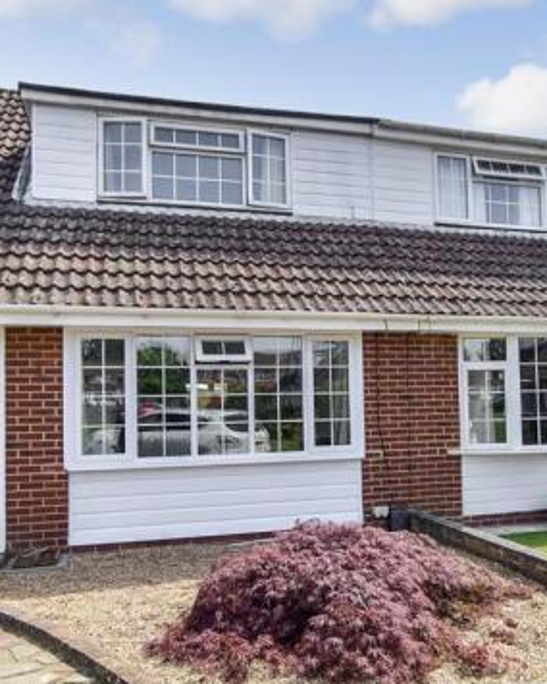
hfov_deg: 54.8
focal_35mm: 26
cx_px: 300
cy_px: 317
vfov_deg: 65.9
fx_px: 526
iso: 500
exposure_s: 1/1250
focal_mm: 10
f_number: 8
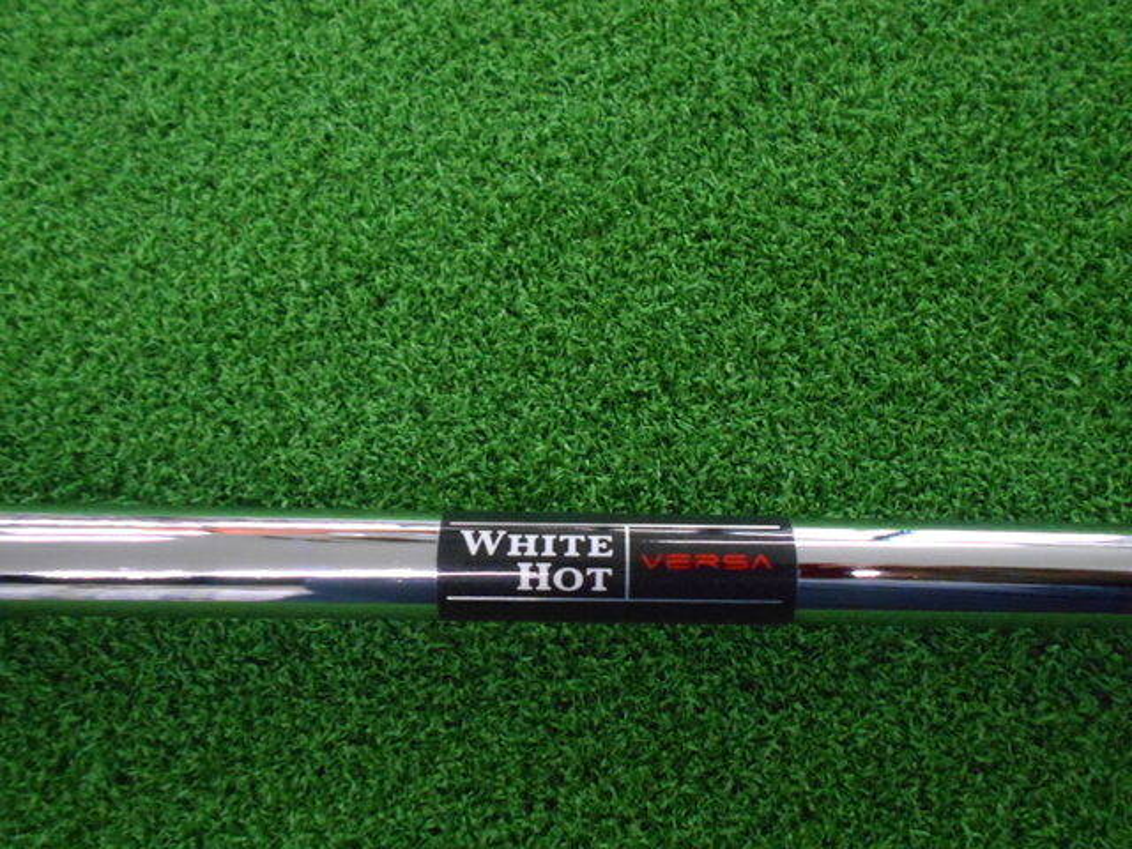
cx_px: 566
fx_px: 981
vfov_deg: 46.8
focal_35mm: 30
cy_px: 424
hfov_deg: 60.0
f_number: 3.4
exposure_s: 1/100
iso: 800
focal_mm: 5.1
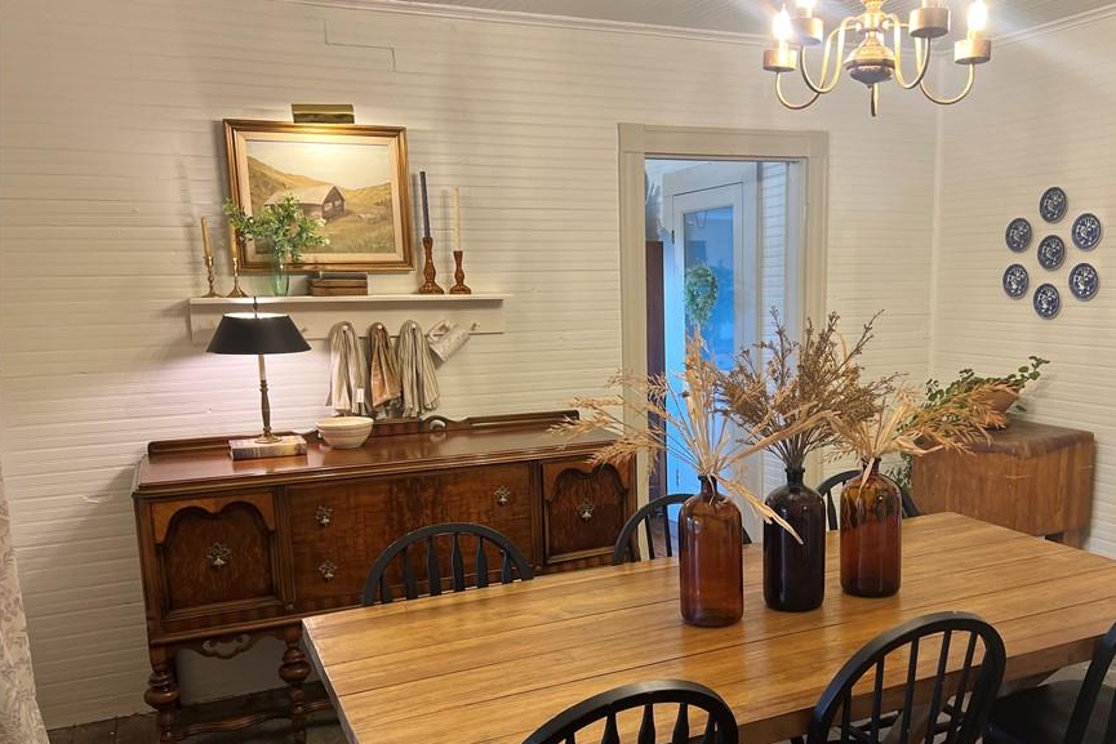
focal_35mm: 32
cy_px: 454
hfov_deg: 58.4
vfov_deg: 40.9
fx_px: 992
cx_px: 655
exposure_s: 1/60
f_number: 1.5
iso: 160
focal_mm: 5.7
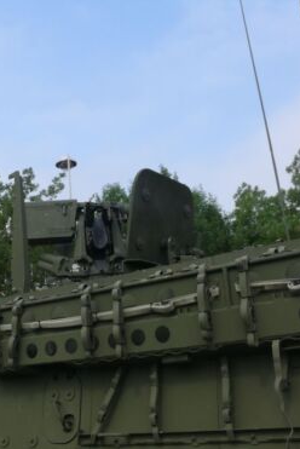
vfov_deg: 40.3
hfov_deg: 27.1
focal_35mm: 49
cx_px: 64
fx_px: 611
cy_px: 226
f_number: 6.3
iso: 100
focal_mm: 7.4
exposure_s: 1/400
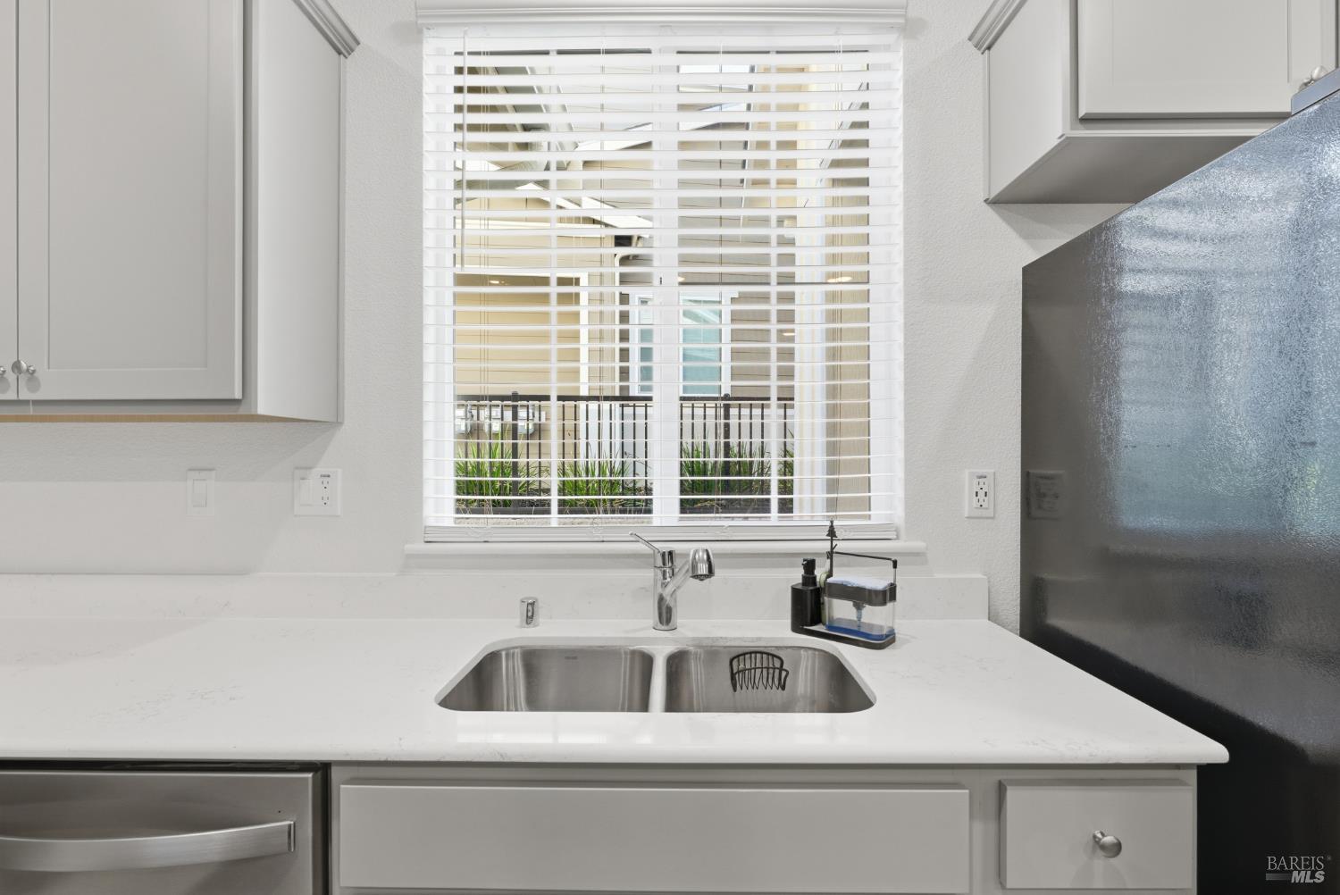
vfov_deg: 72.1
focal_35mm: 16
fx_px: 614
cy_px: 448
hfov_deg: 94.9
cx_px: 670
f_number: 11
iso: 100
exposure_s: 1/50
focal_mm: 16.5
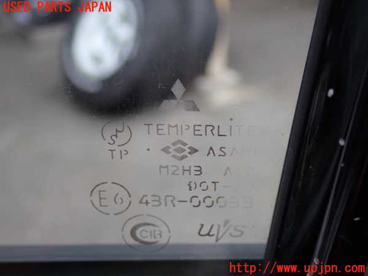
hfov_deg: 29.0
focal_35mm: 67
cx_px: 184
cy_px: 138
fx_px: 712
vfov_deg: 21.9
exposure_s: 1/125
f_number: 3.8
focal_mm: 11.88
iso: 200
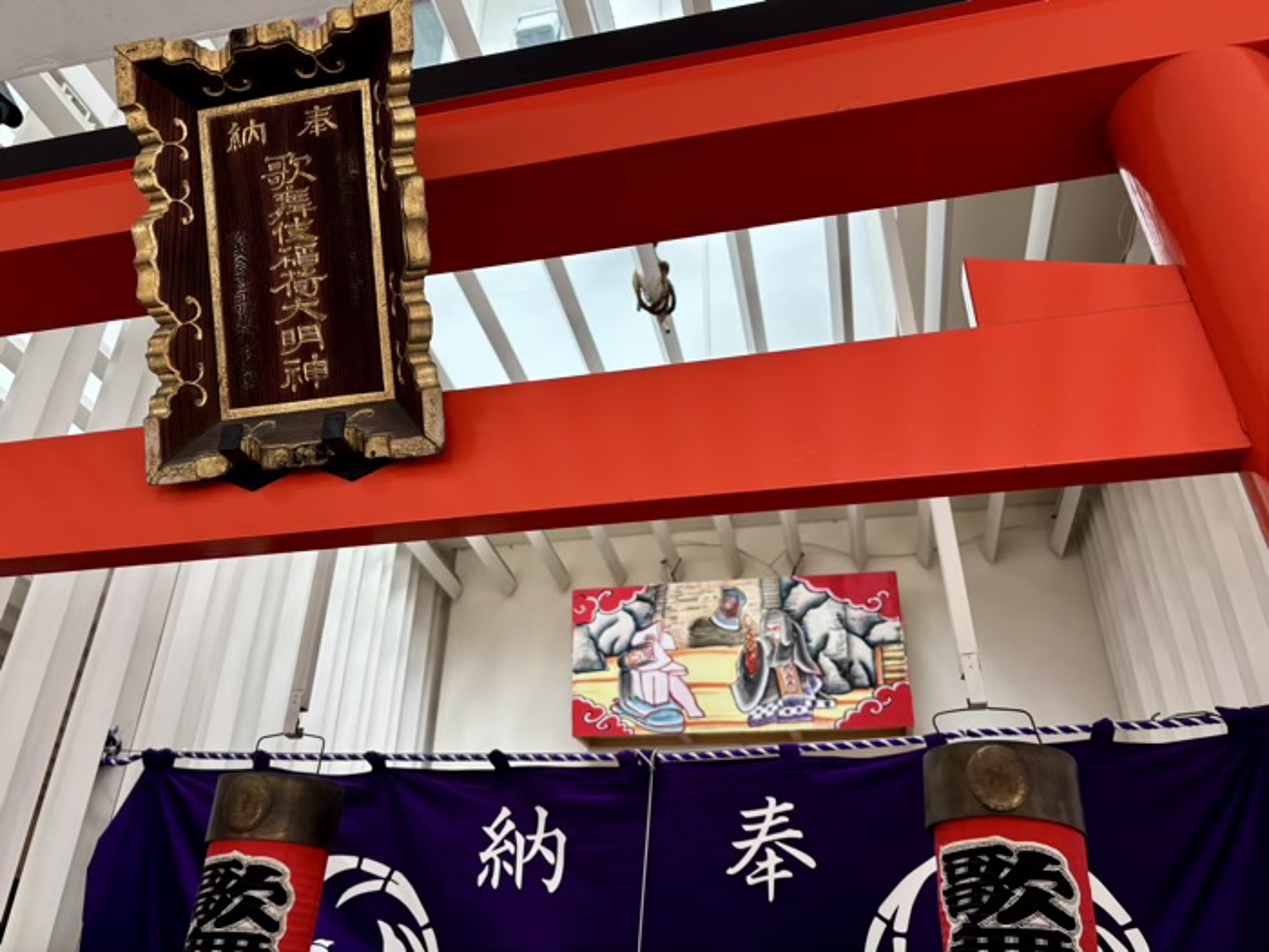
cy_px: 476
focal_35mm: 26
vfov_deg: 53.1
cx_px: 634
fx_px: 953
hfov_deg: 67.3
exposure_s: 1/137
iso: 40
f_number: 1.6
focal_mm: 5.96
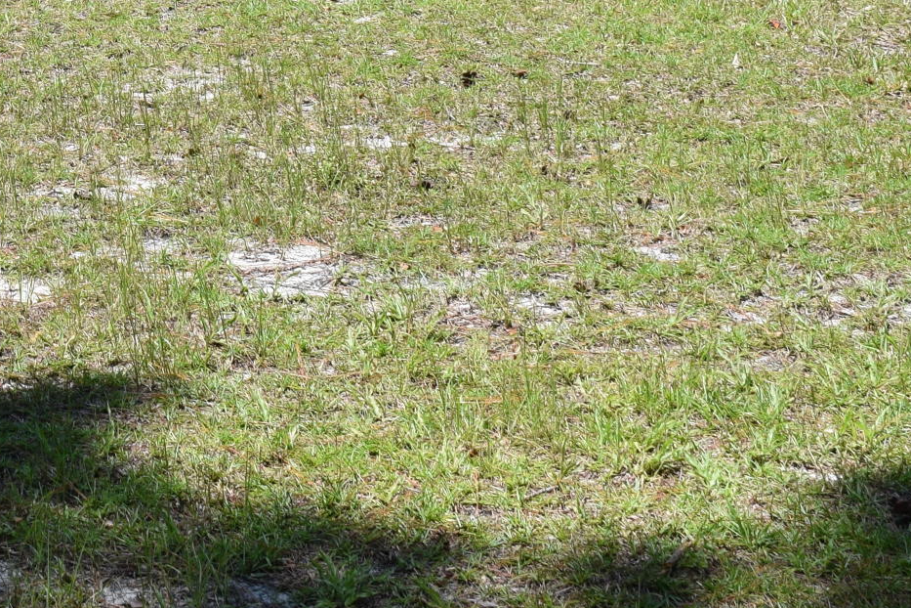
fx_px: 3052
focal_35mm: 121
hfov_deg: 16.4
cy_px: -344
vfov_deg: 10.9
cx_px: -128
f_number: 9
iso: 200
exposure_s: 1/320
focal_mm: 25
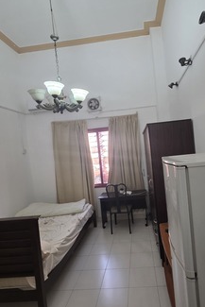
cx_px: 125
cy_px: 156
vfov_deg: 86.9
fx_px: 162
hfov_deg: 63.9
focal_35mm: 19
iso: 160
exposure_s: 1/50
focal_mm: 2.2
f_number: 1.9
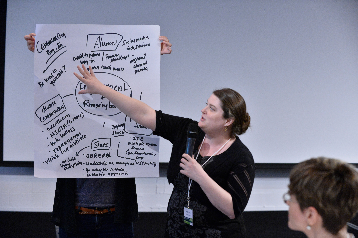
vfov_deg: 18.2
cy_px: 119
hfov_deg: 27.0
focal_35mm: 75
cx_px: 179
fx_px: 745
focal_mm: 75
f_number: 4
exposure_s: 1/200
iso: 4000
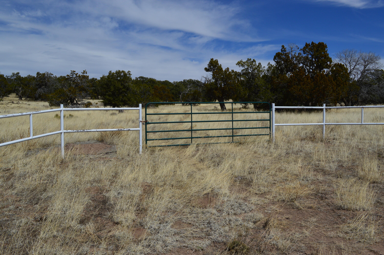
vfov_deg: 39.9
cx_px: 192
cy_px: 128
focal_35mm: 33
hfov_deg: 57.3
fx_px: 352
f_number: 11
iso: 140
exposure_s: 1/500
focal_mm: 22
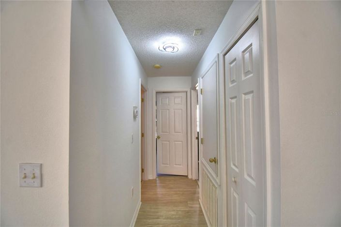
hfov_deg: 100.4
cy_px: 114
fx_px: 142
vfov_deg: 77.2
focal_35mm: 15
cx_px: 170
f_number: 4.5
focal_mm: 10
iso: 280
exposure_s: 1/125
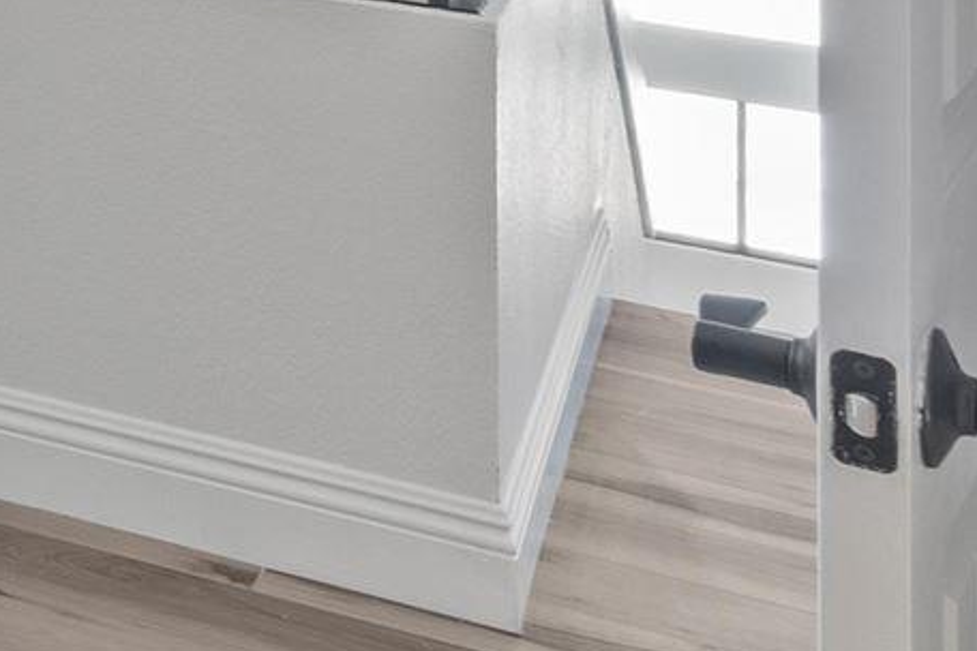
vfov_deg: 11.8
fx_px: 2741
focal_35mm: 101
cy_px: -741
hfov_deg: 12.7
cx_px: -1658
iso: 250
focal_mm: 10
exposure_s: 1.6
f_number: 9
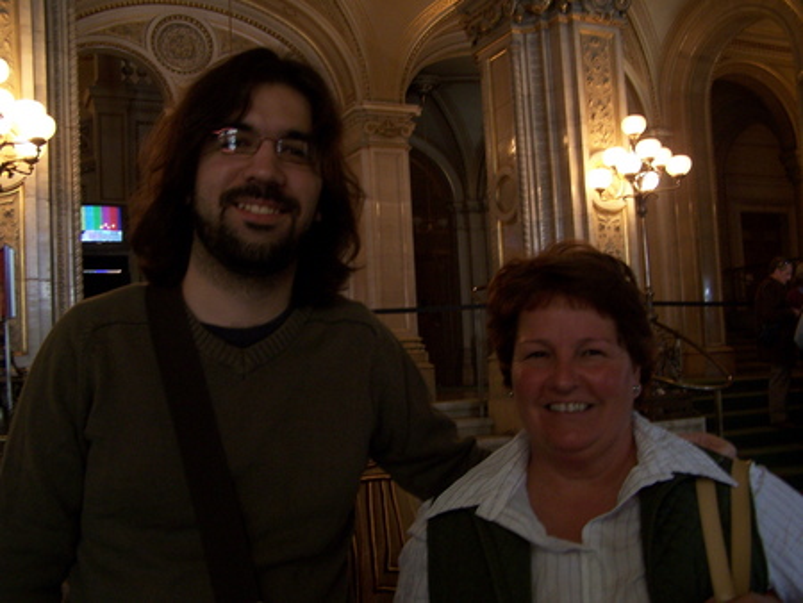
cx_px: 402
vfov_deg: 37.8
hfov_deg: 49.0
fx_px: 882
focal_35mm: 38
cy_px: 302
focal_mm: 6.3
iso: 140
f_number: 2.8
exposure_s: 1/8
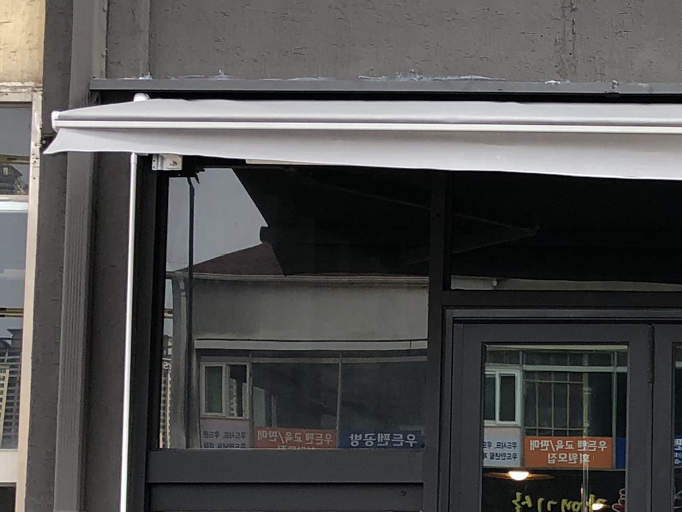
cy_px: 468
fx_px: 1931
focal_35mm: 98
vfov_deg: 14.9
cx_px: 992
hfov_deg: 18.1
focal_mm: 4
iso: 20
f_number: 1.8
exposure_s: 1/304
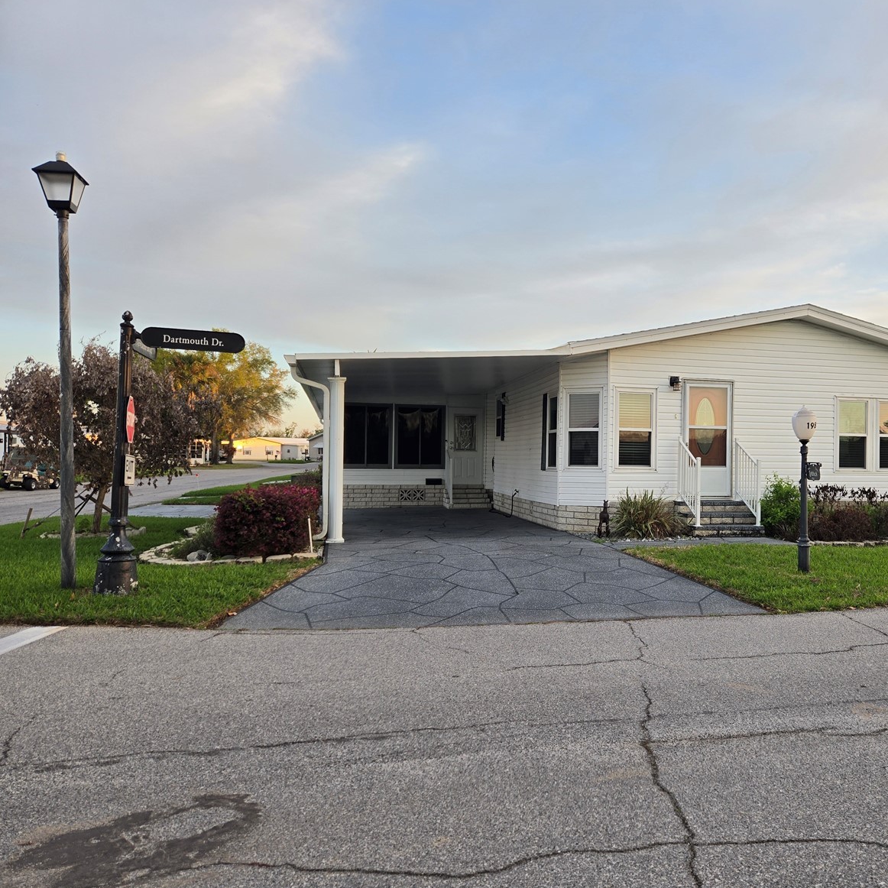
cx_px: 599
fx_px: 813
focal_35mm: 28
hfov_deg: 56.0
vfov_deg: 57.3
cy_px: 439
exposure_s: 1/180
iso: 25
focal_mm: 5.4
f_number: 1.8
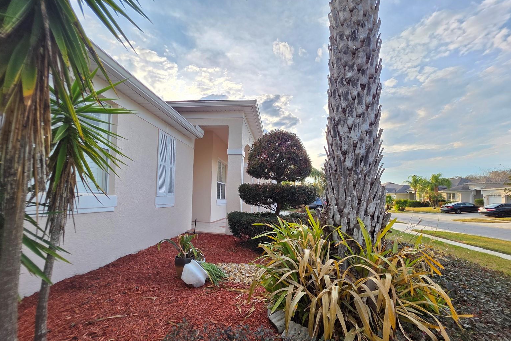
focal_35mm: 14
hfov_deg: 104.3
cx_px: 256
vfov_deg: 80.7
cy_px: 195
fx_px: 199
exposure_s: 1/342
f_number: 1.9
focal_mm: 2.2
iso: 40
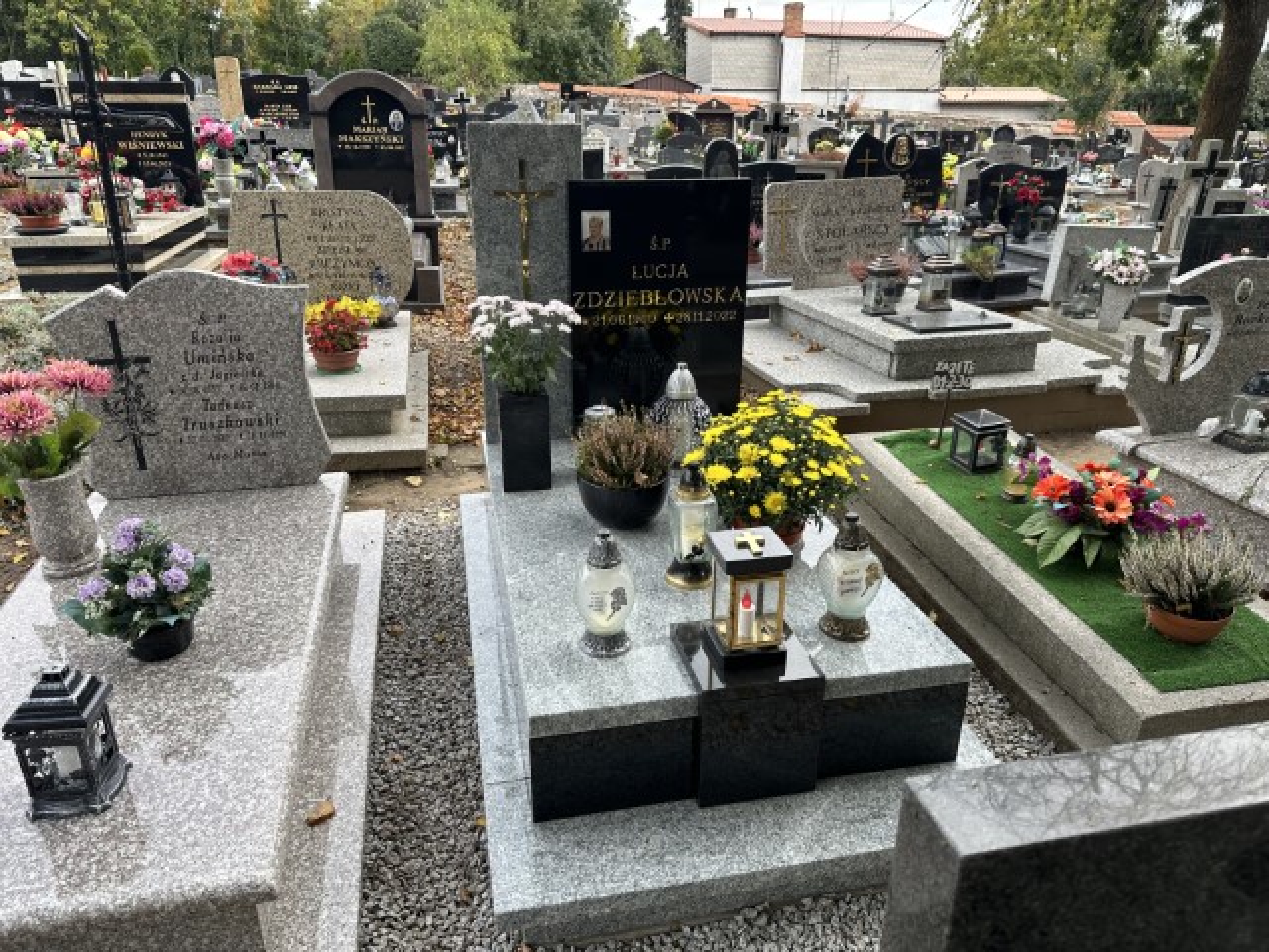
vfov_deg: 56.8
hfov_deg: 71.6
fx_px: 880
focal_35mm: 24
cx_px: 634
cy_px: 476
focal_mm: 6.86
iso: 80
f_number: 1.78
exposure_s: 1/803
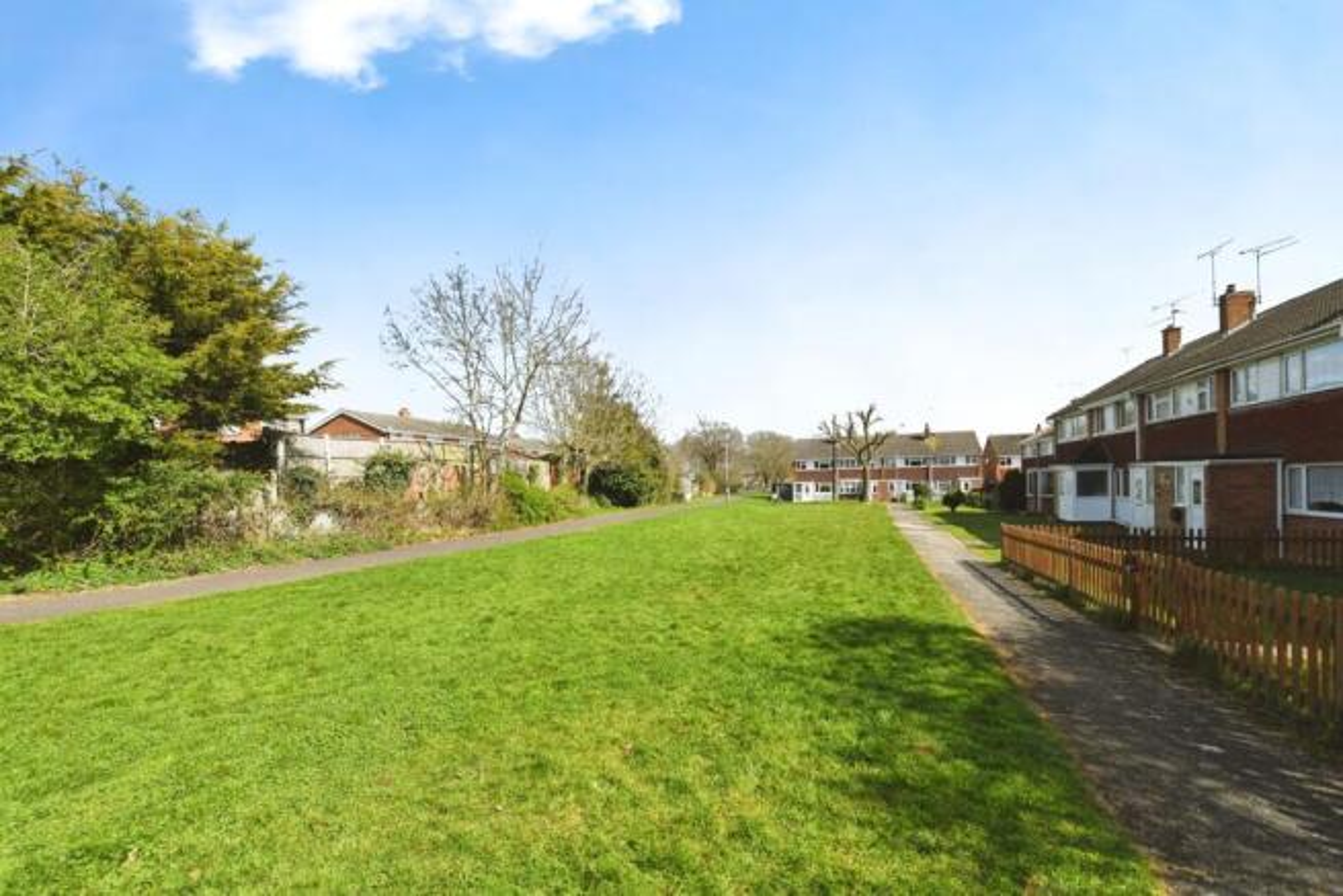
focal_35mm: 14
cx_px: 672
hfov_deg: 104.2
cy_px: 448
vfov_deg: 81.2
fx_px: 522
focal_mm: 14
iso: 800
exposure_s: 1/2500
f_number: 8
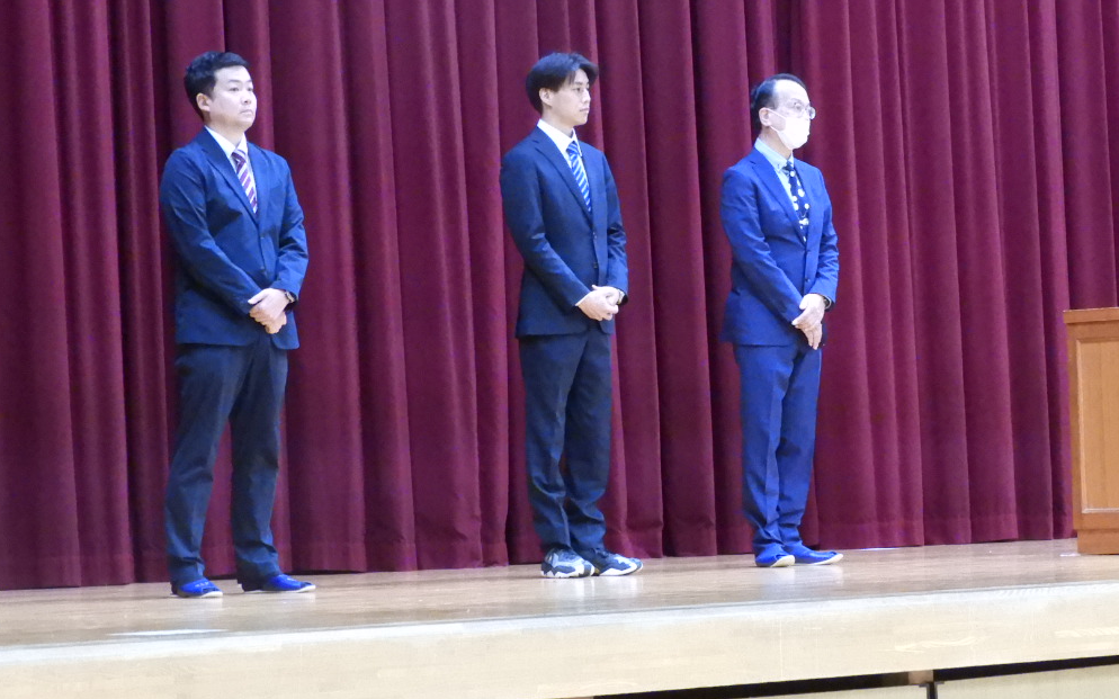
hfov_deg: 14.3
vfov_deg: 9.0
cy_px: 233
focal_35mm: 145
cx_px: 895
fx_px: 4421
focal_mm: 15.2
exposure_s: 1/10
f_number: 4.5
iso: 1600
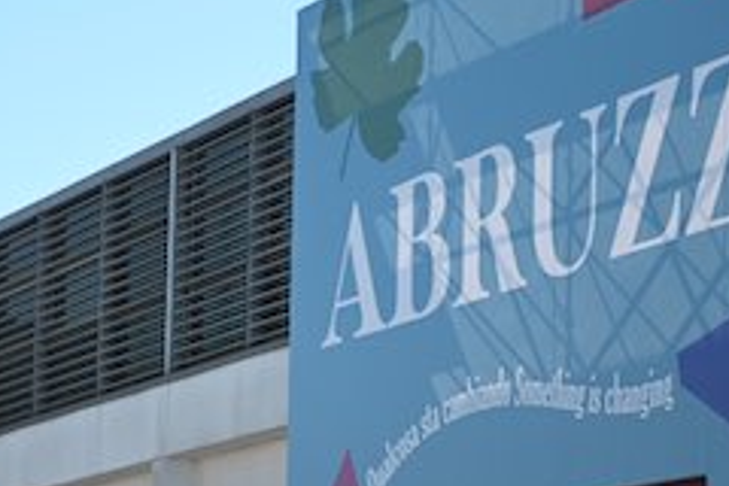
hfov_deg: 13.1
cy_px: 378
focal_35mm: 157
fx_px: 3179
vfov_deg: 8.7
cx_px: 340
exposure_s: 1/1000
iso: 50
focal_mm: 58
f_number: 2.8
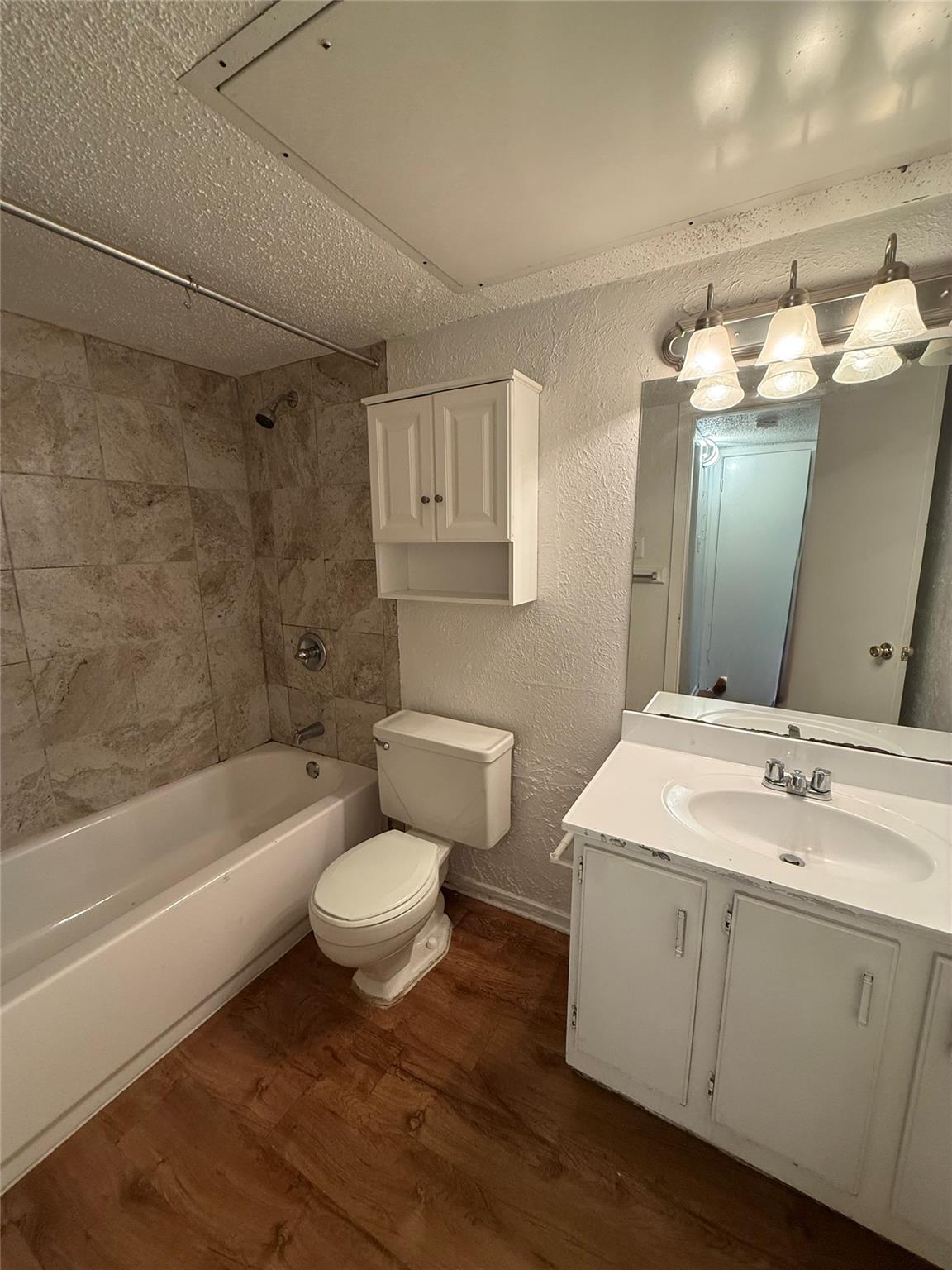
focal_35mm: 14
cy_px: 635
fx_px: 513
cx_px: 476
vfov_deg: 102.1
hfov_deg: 85.7
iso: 200
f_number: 2.2
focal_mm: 2.22
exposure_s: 1/60
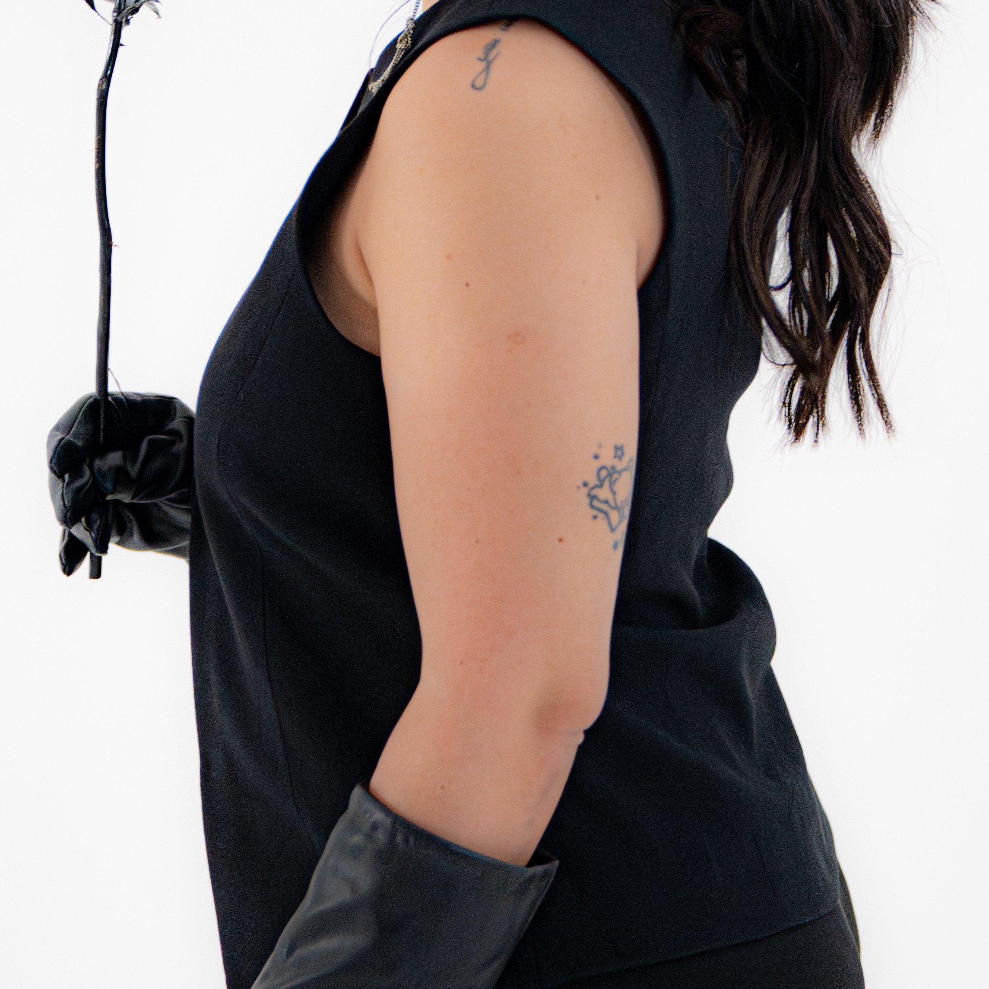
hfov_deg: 6.1
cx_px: 401
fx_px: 9342
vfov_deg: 6.1
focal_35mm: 289
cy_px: 273
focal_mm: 113
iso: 1600
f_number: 2.8
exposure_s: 1/400
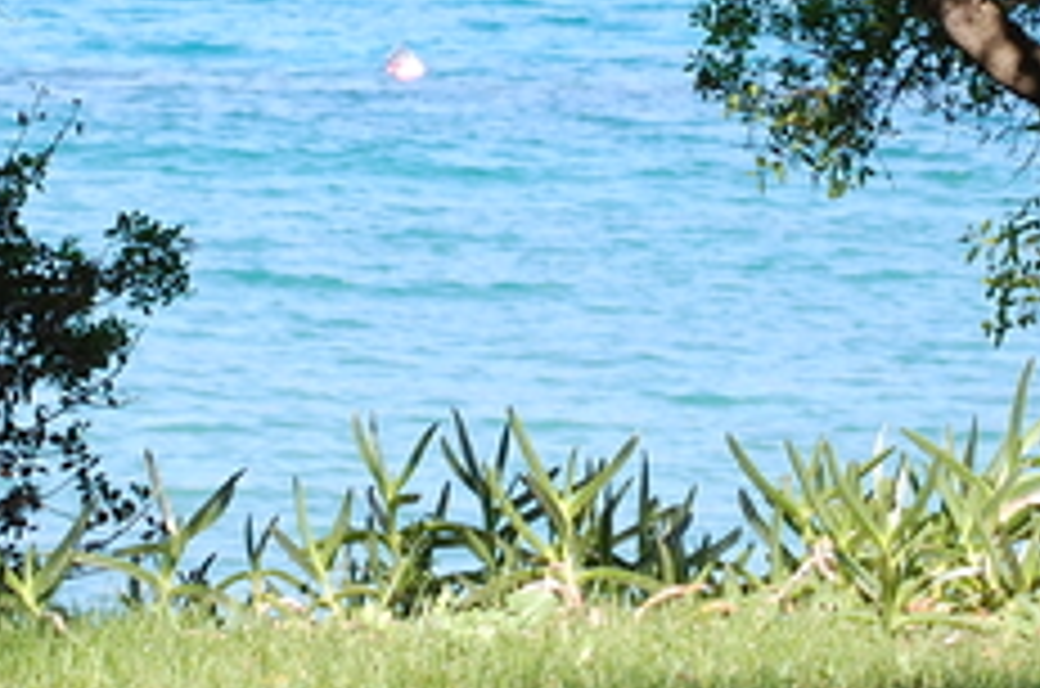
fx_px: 7870
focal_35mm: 273
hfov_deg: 7.6
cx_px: 468
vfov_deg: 5.0
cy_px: 144
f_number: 10
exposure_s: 1/250
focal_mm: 70
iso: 360
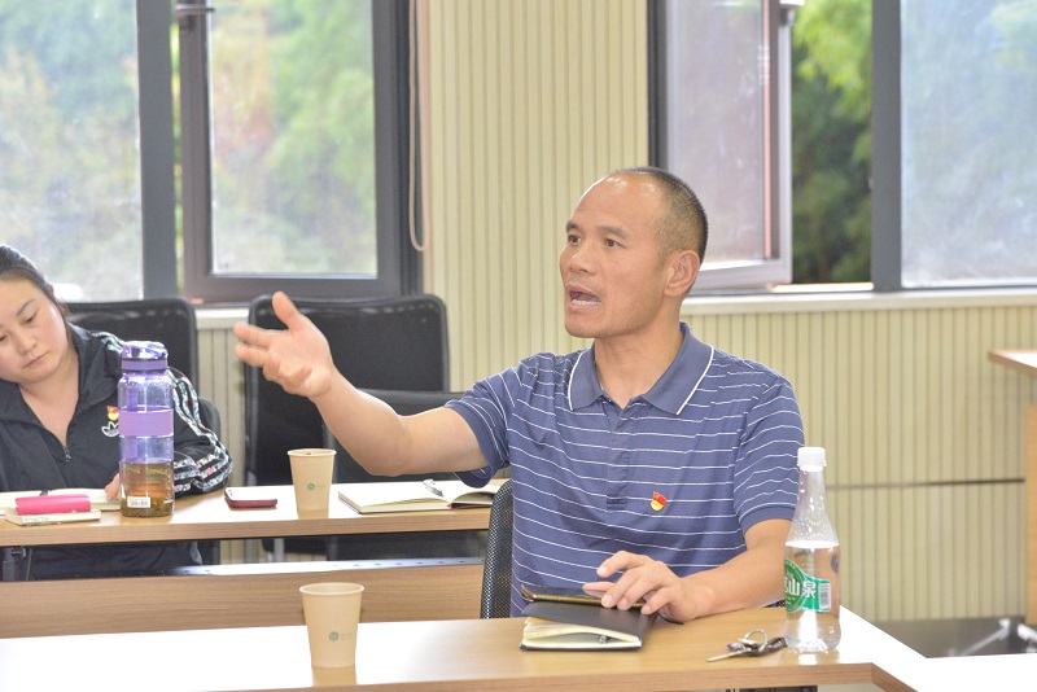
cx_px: 518
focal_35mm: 120
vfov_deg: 11.4
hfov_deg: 17.1
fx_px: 3458
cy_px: 346
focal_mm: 120
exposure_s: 1/125
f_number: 6.3
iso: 4500
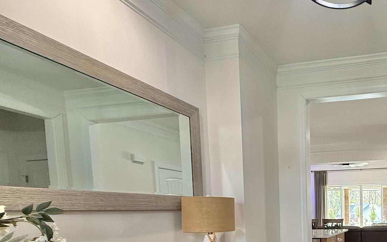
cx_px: 355
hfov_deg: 56.4
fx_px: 295
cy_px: 227
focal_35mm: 28
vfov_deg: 40.4
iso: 200
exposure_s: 1/120
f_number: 2.2
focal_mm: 2.22
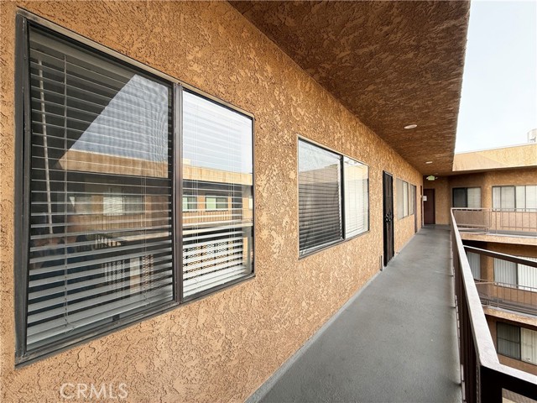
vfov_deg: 85.7
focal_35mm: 14
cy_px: 202
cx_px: 268
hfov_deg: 102.1
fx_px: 217
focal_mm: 2.22
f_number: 2.2
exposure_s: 1/266
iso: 50
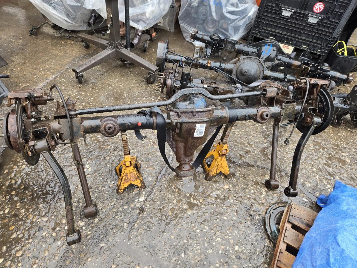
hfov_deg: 73.9
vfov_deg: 58.9
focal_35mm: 23
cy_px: 134
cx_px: 178
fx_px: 237
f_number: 1.8
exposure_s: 1/180
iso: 64
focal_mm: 5.4
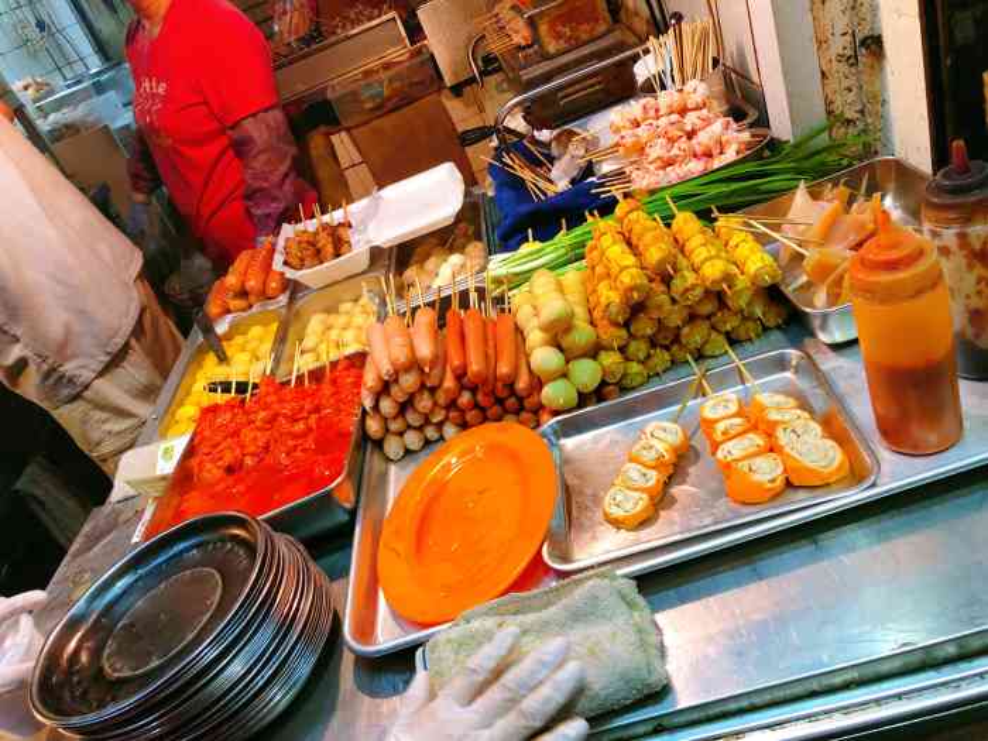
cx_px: 494
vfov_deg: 49.7
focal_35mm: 28
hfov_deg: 63.4
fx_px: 799
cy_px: 370
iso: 40
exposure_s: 1/25
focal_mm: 4
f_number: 1.8
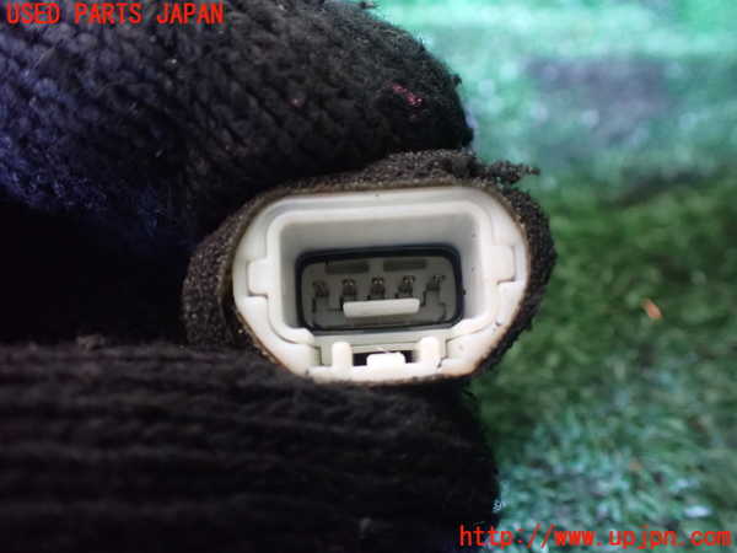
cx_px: 368
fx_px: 639
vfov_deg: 46.8
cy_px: 276
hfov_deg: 60.0
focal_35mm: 30
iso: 1250
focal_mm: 5.4
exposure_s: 1/30
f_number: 2.3
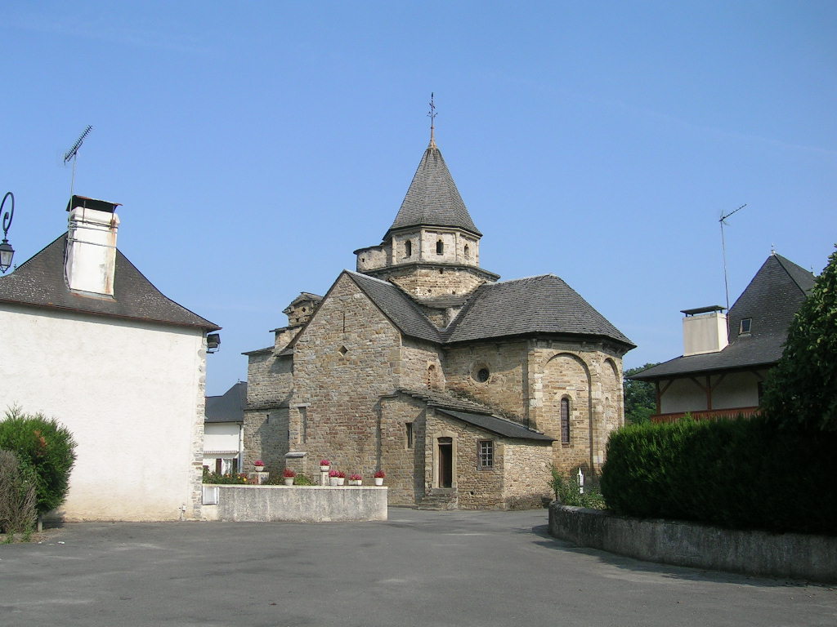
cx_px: 418
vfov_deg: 40.7
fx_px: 846
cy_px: 314
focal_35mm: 35
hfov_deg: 52.6
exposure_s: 1/421
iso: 50
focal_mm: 5.4
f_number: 4.8
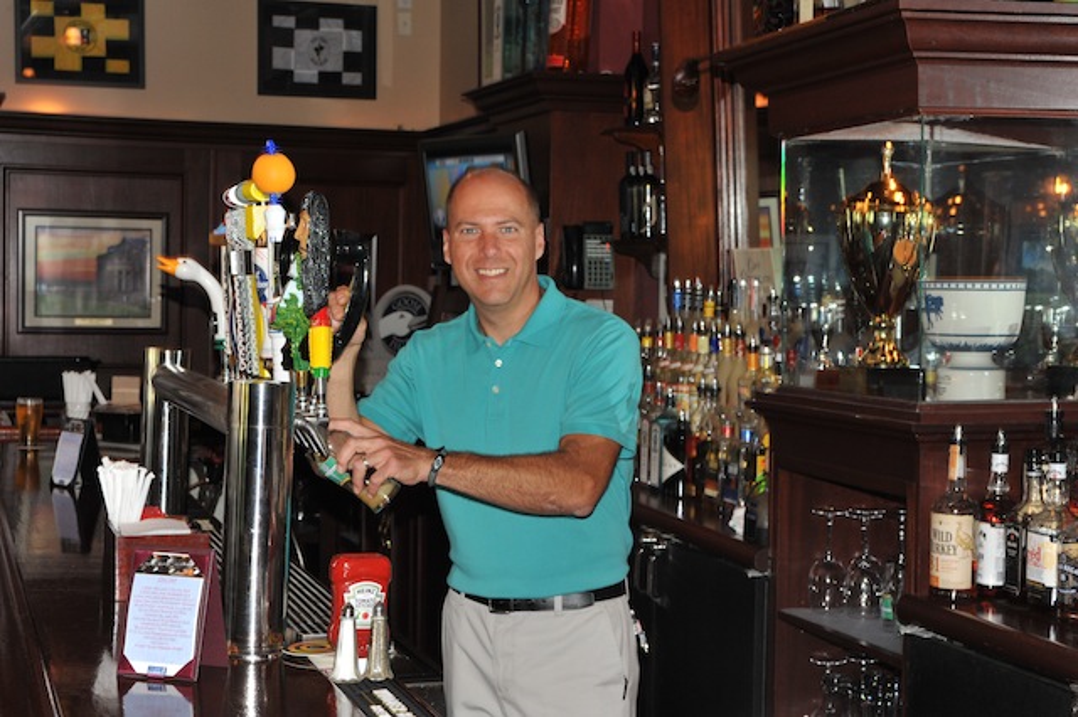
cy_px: 358
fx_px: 1856
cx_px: 539
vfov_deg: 21.9
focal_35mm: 62
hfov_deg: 32.4
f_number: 10
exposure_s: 1/60
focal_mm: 62
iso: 1250
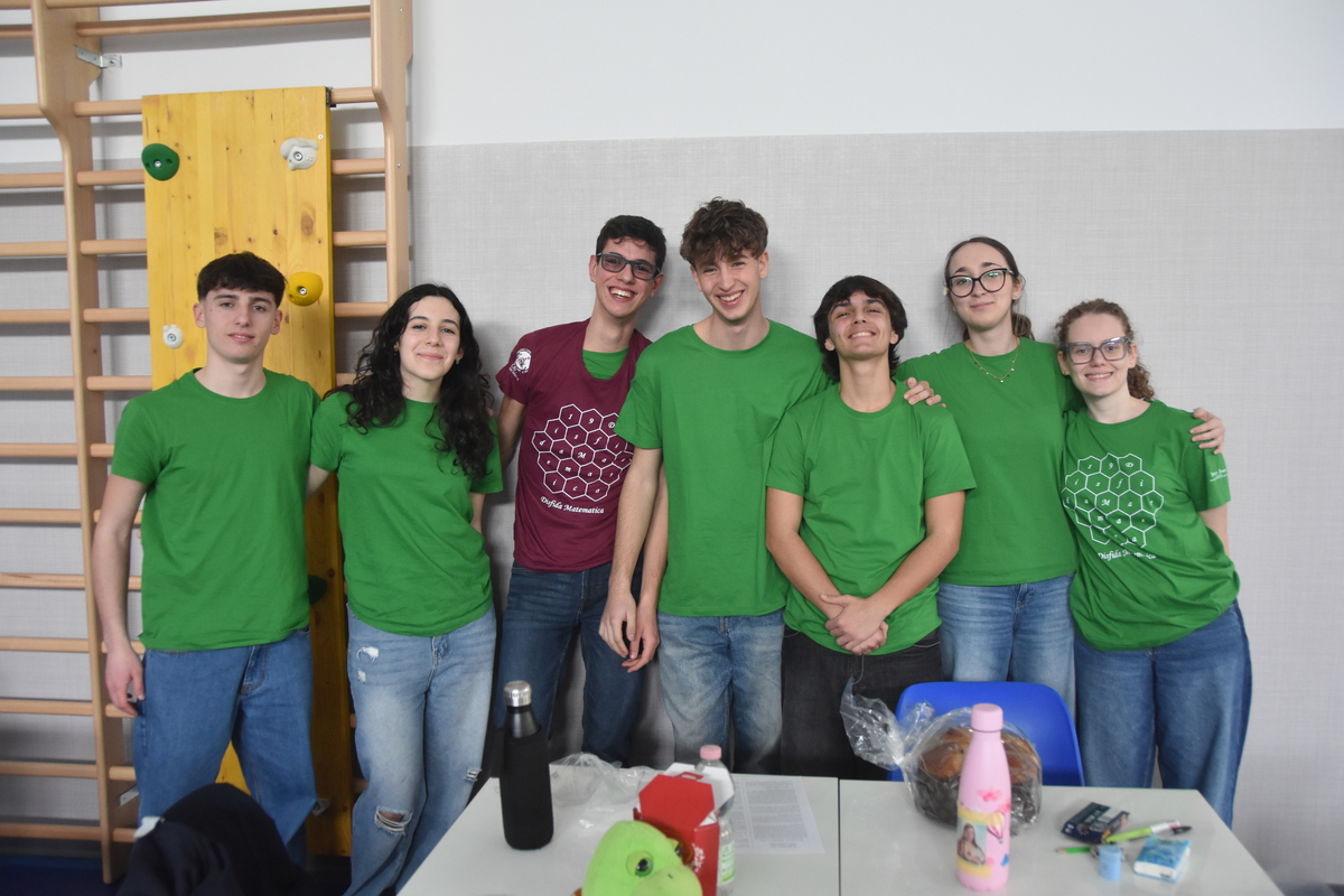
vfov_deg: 43.6
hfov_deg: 61.9
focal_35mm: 30
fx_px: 1120
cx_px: 672
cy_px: 448
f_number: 4
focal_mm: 20
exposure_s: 1/60
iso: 1250
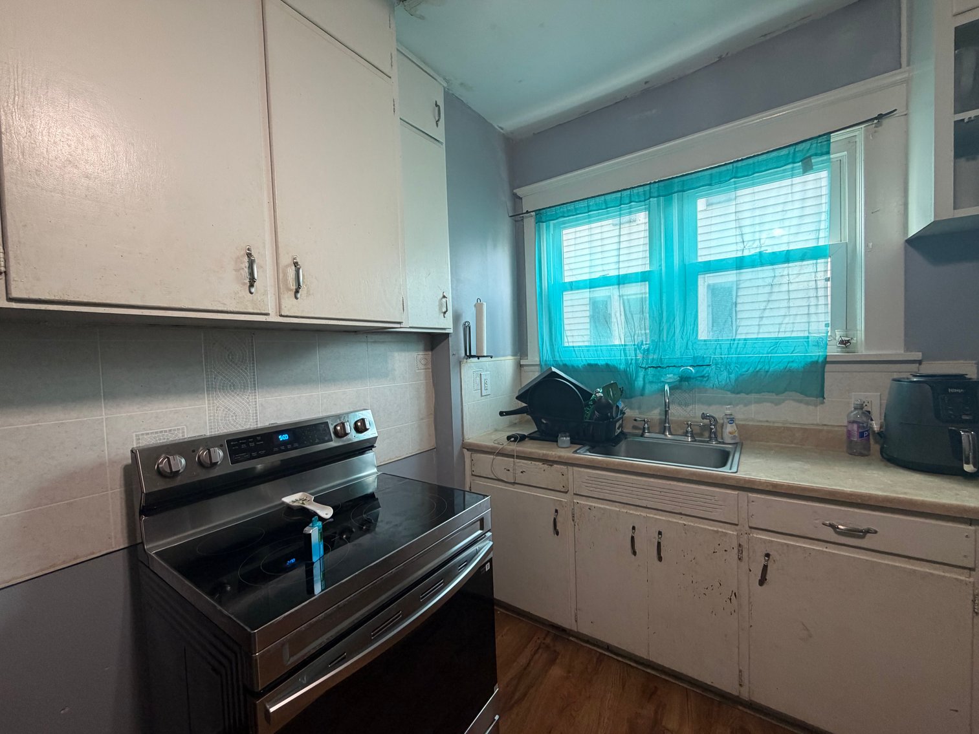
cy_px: 367
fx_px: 396
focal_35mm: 14
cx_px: 490
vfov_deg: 85.7
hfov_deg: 102.1
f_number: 2.2
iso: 200
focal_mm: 2.22
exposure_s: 1/60
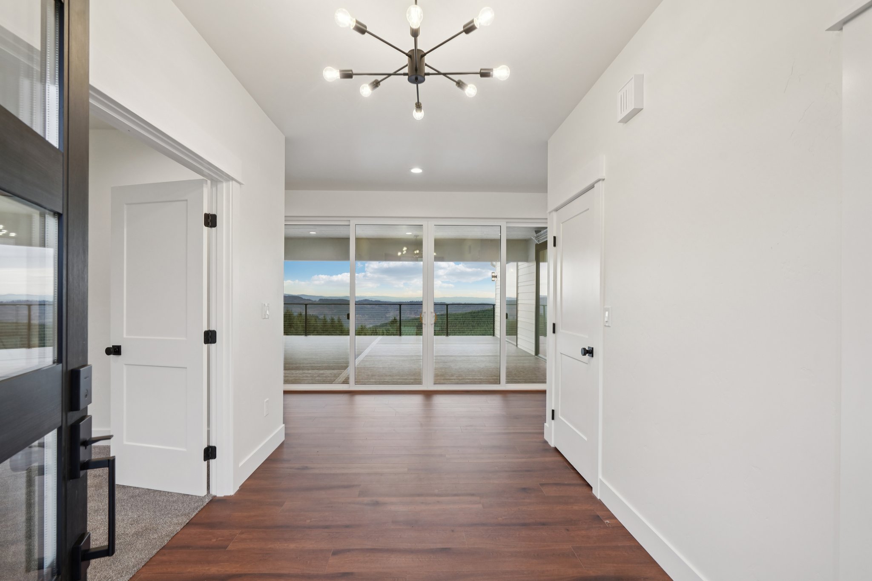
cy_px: 290
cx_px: 436
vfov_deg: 73.7
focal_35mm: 16
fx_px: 387
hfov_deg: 96.7
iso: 400
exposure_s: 1/50
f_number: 8
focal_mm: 16
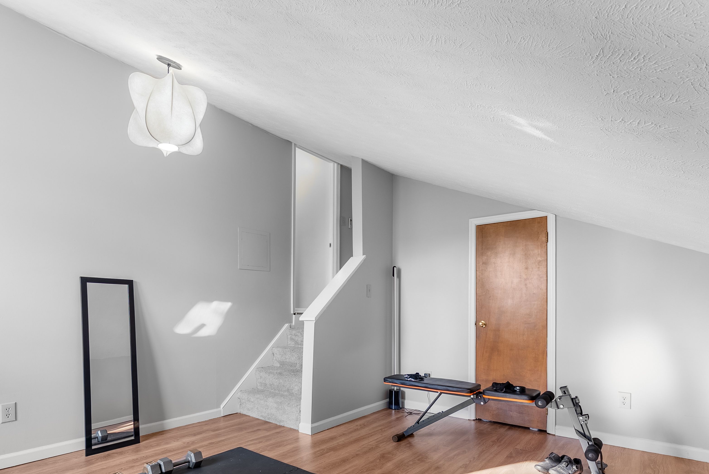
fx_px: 374
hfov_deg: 86.7
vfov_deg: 63.1
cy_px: 313
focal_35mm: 19
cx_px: 328
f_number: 9
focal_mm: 14
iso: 100
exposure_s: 1.6
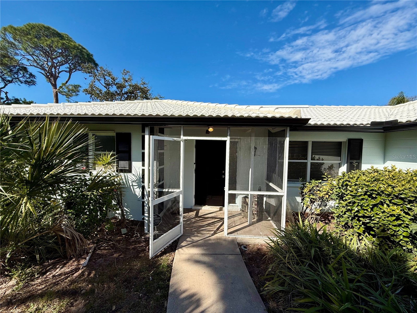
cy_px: 156
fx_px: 169
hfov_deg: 102.1
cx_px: 208
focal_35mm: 14
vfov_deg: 85.7
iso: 64
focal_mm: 2.22
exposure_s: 1/2024
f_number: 2.2
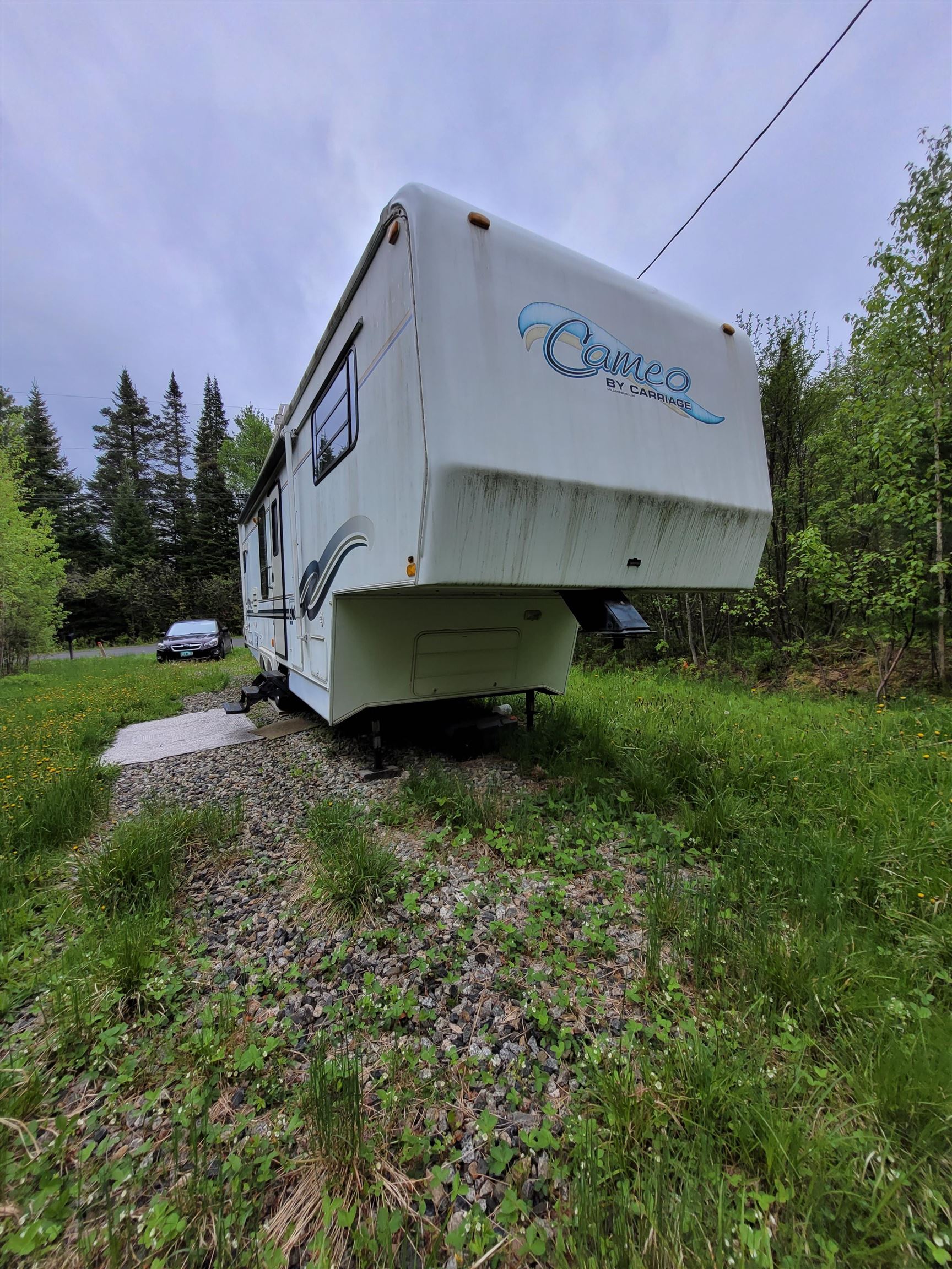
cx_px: 476
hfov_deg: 89.9
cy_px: 634
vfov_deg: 106.2
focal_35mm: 13
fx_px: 477
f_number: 2.2
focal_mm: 1.74
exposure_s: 1/547
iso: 40
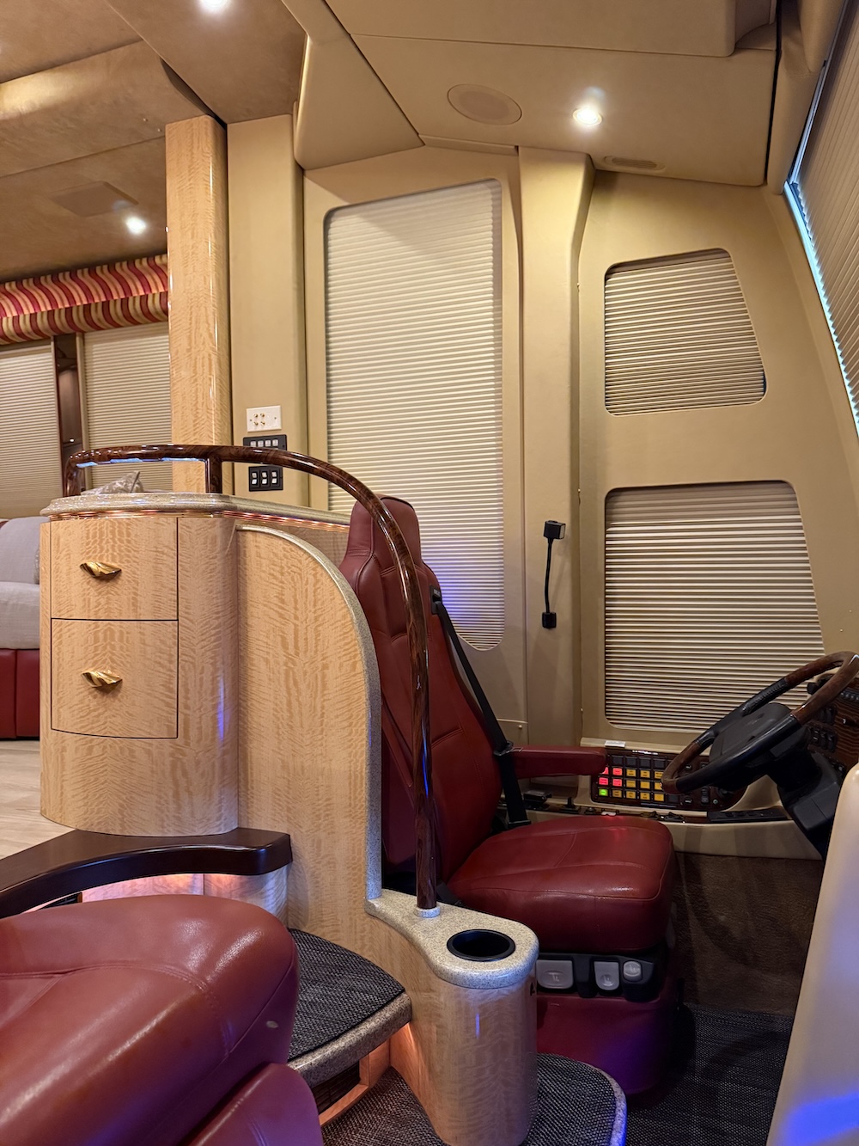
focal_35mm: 24
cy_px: 573
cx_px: 430
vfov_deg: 71.6
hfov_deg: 56.8
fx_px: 794
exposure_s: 1/60
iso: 800
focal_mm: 6.76
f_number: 1.78
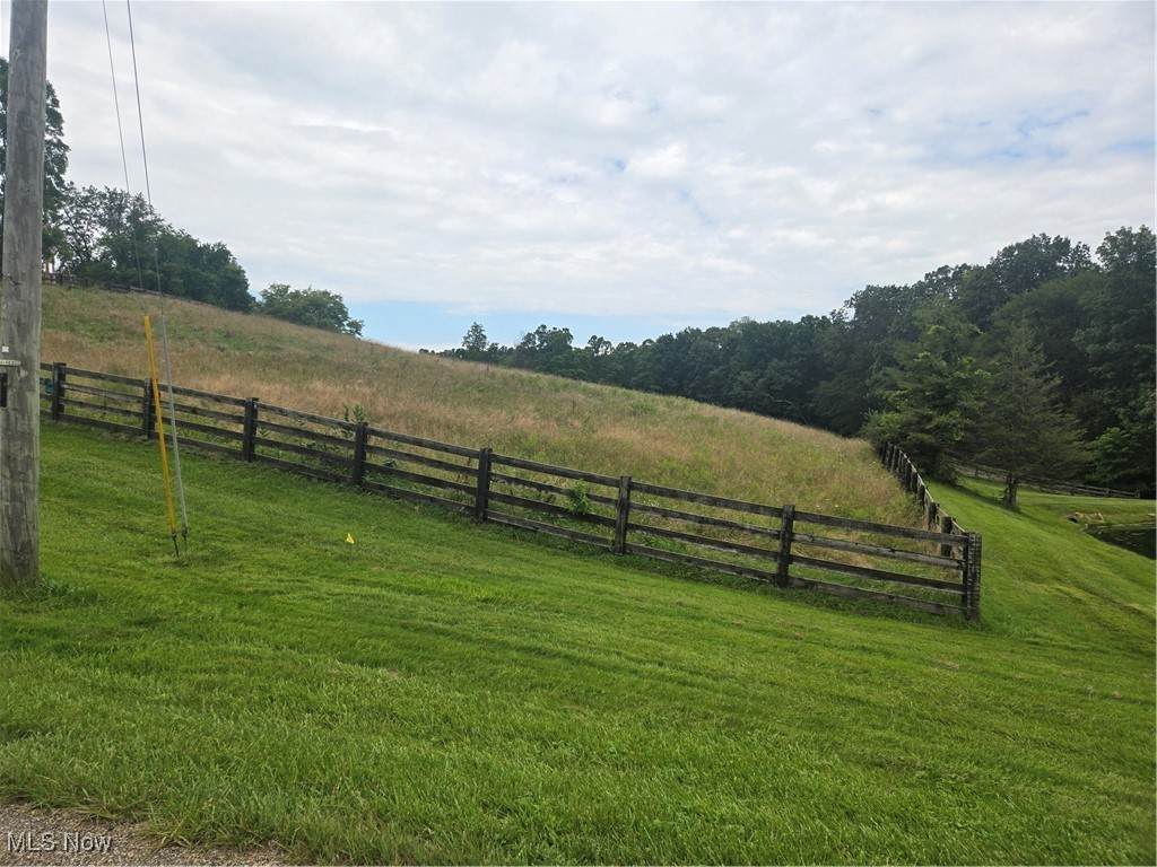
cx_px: 578
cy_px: 434
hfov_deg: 73.9
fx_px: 769
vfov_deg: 58.9
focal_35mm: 23
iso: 25
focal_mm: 5.4
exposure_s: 1/1395
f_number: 1.8
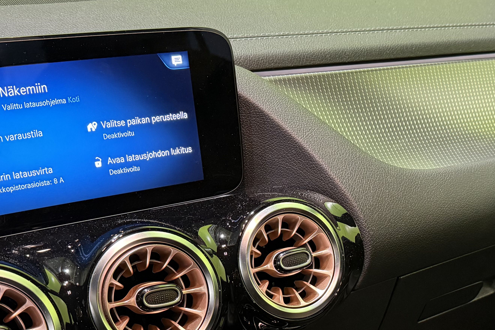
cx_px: 344
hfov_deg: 36.4
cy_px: 281
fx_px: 742
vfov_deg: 24.5
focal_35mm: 54
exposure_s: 1/33
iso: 640
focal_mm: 6.76
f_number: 1.78
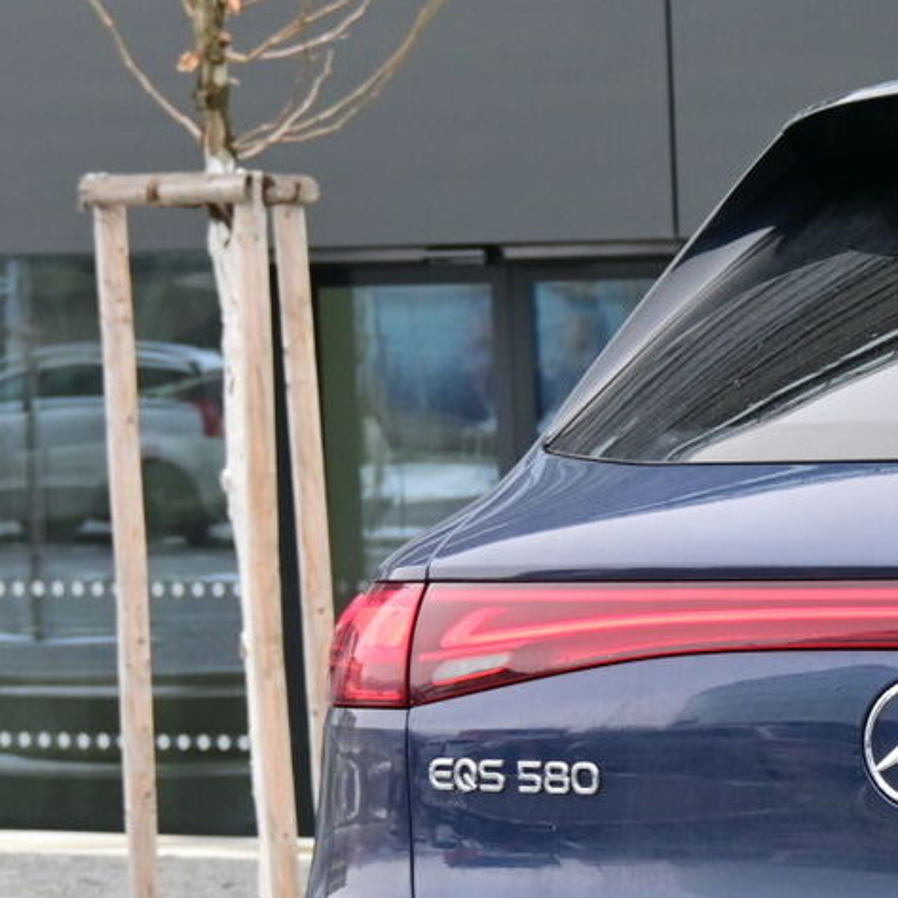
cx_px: 1790
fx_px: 6537
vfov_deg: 7.8
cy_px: 1092
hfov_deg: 7.5
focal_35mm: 223
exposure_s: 1/60
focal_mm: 43
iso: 160
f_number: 6
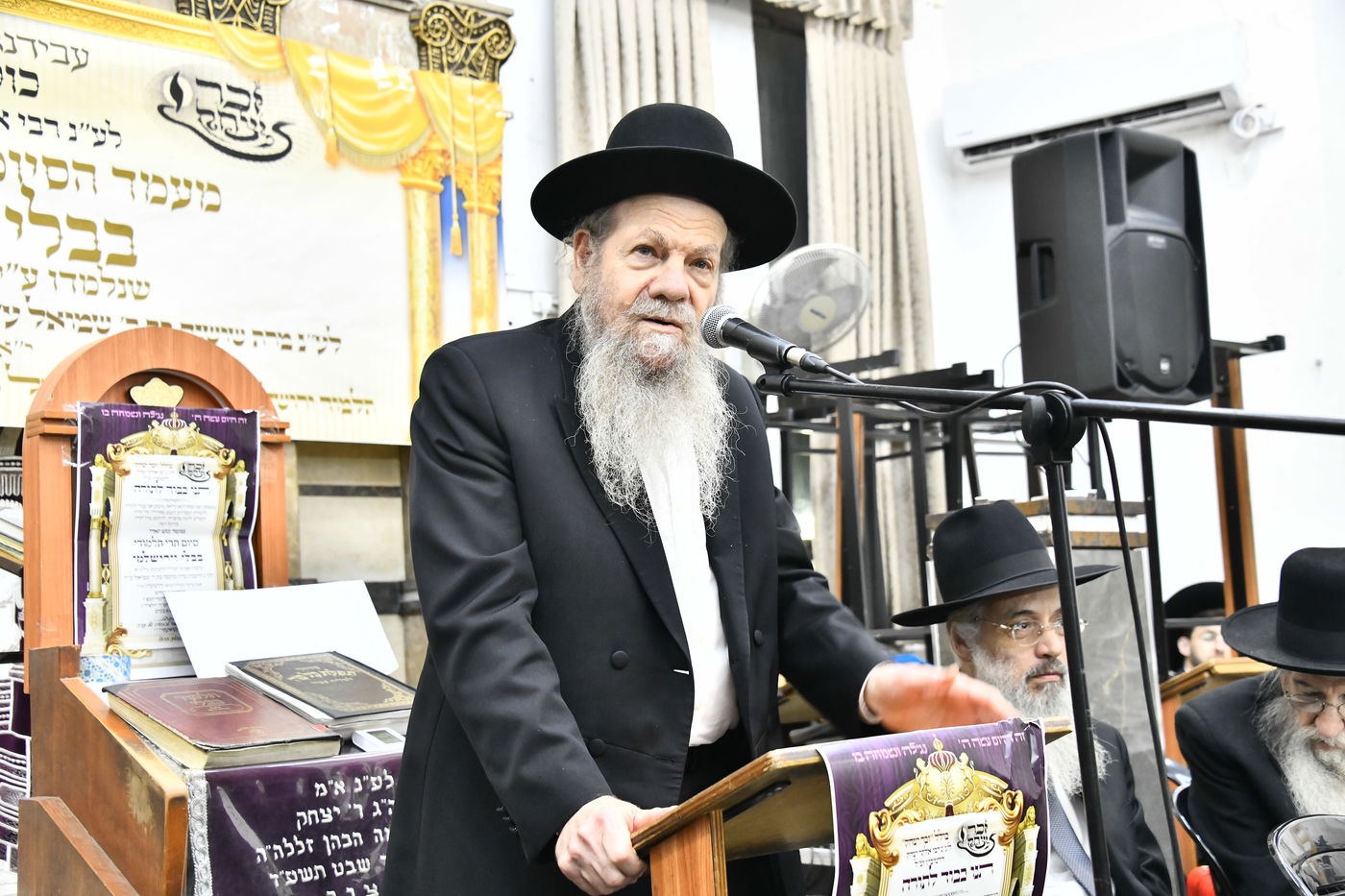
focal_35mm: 48
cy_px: 448
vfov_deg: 28.1
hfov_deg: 41.1
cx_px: 672
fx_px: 1793
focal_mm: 48
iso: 2500
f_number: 5.6
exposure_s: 1/125
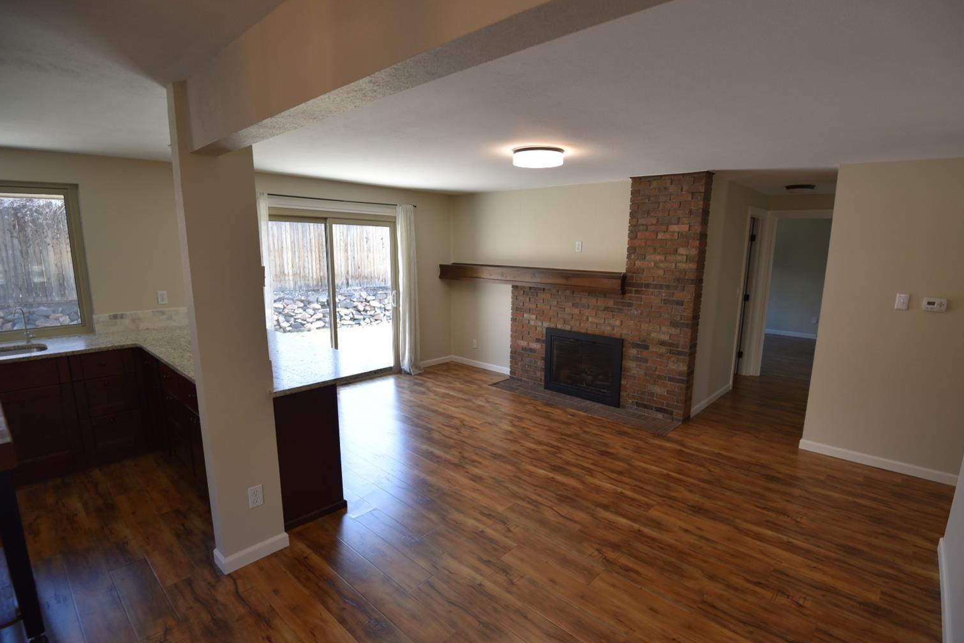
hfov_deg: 93.2
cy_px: 335
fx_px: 455
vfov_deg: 70.4
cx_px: 506
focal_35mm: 17
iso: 400
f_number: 4.5
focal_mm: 16
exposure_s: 1/80
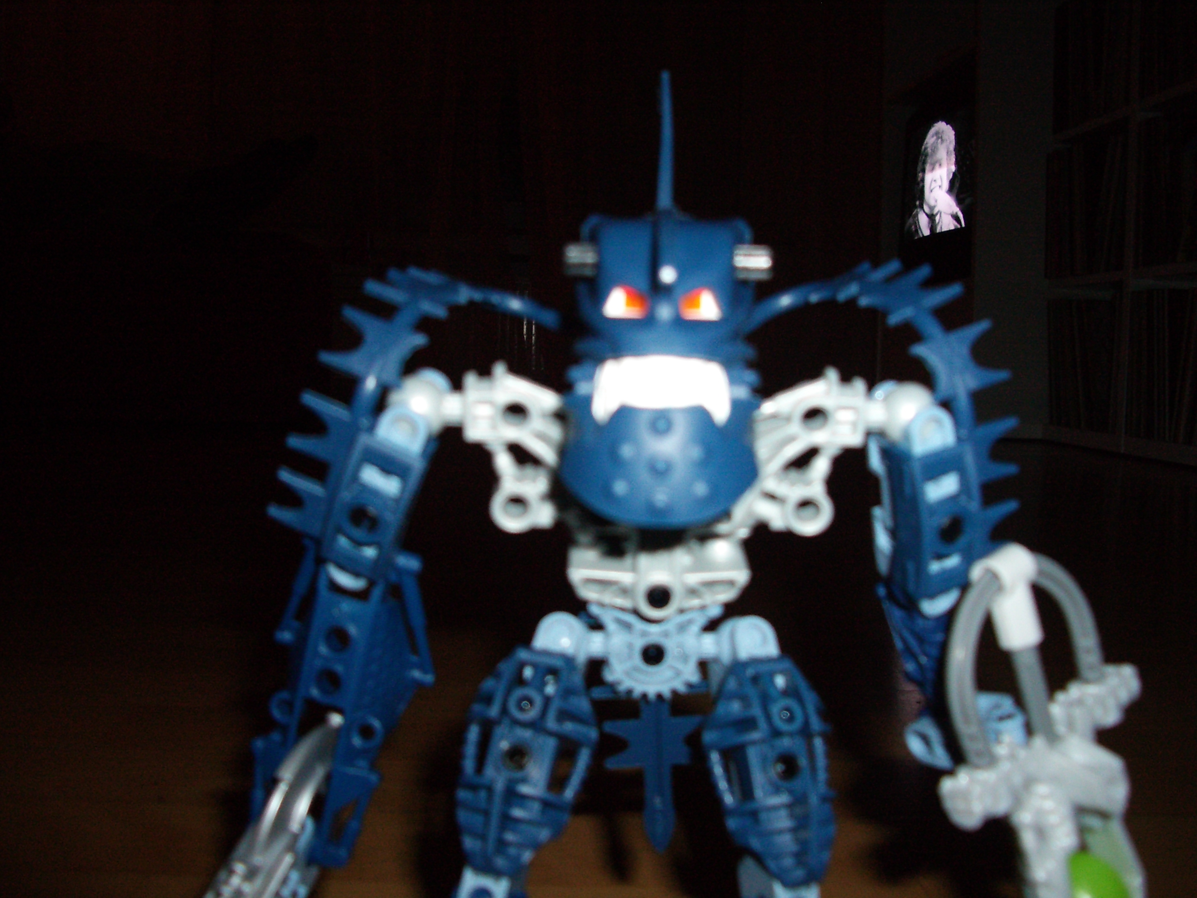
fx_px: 1210
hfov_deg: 52.6
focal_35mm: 35
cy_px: 449
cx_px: 598
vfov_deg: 40.7
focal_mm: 5.8
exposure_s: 1/60
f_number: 2.6
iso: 200
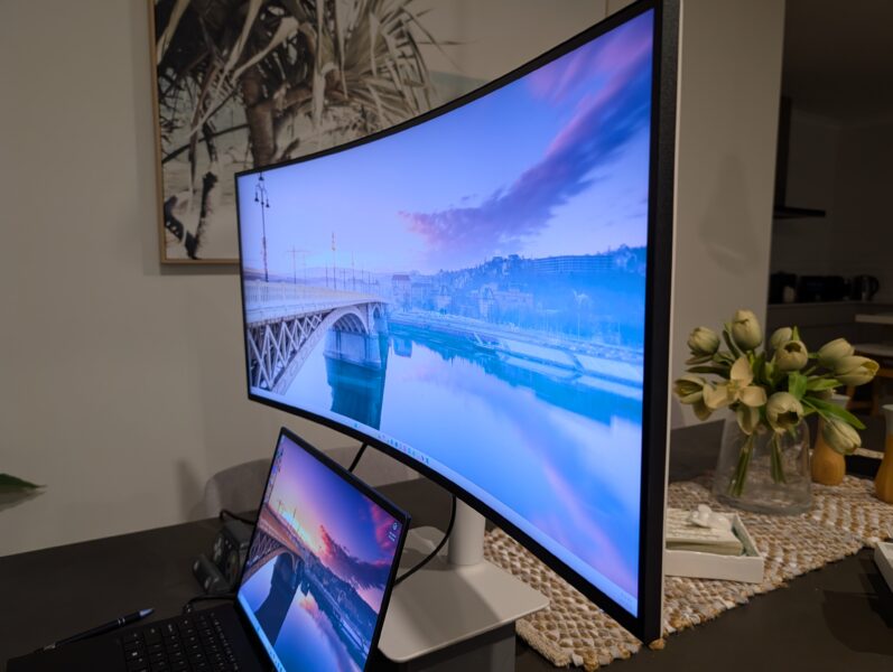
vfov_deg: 56.9
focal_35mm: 24
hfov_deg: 71.5
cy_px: 336
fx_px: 620
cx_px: 446
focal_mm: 6.9
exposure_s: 1/50
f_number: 1.68
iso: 260
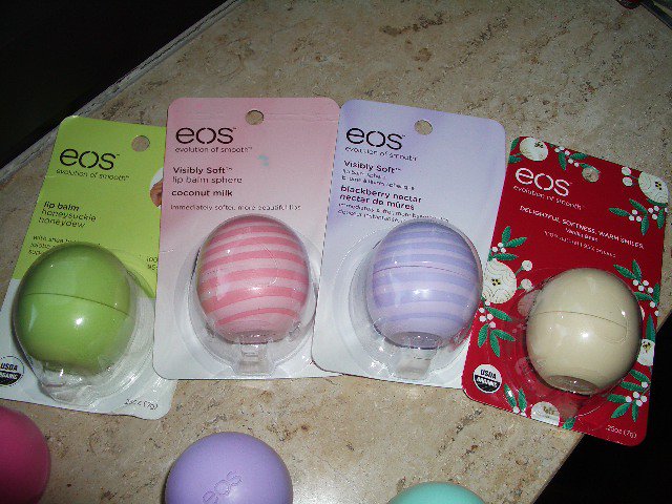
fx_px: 679
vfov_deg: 40.7
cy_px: 252
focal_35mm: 35
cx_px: 336
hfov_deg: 52.6
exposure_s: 1/60
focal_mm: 5.8
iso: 80
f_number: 4.3
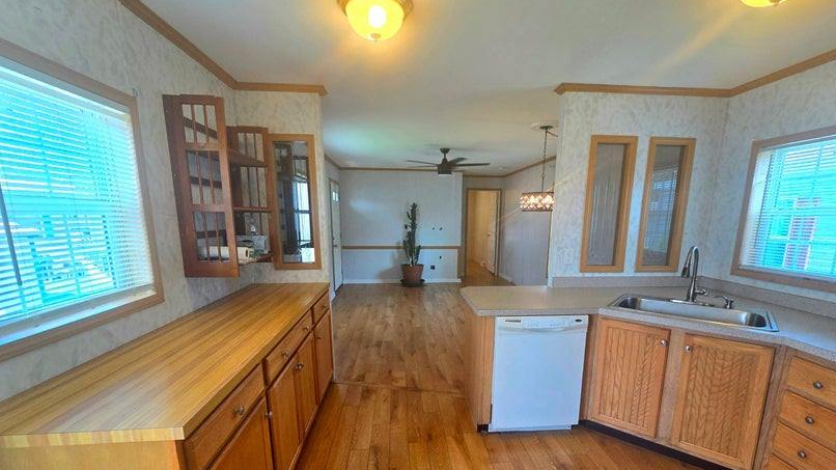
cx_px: 434
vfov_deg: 69.3
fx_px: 332
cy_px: 297
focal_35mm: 15
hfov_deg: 103.0
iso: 50
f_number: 2.2
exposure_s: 1/60.2
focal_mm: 2.2
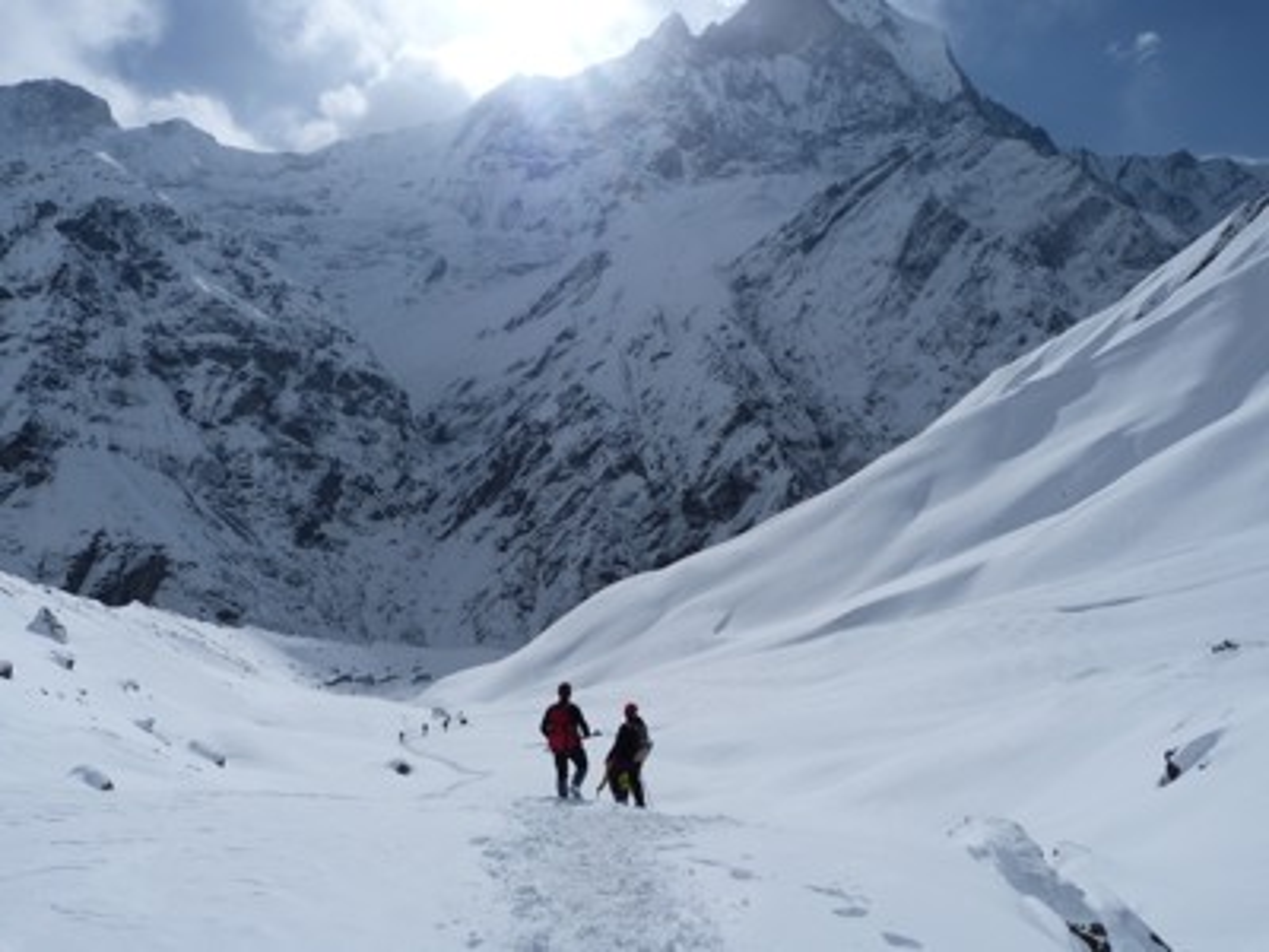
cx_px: 634
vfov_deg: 54.9
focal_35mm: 25
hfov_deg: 69.4
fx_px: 916
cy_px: 476
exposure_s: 1/1600
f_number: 5.6
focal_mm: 4.5
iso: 80
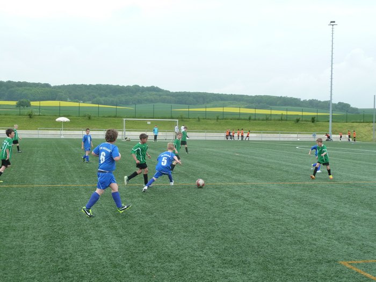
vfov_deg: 30.3
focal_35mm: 48
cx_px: 188
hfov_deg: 39.7
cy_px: 141
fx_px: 521
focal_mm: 7.9
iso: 200
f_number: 4
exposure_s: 1/250
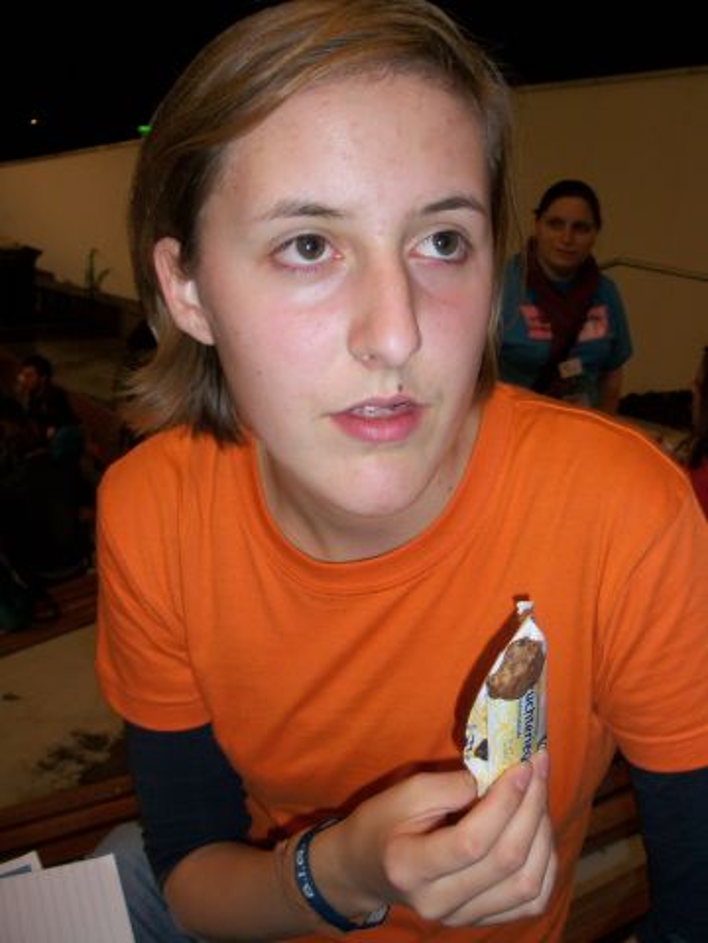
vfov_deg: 52.6
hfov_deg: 40.7
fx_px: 954
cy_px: 472
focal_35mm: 35
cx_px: 354
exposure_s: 1/30
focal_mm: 6.3
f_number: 3.1
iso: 160
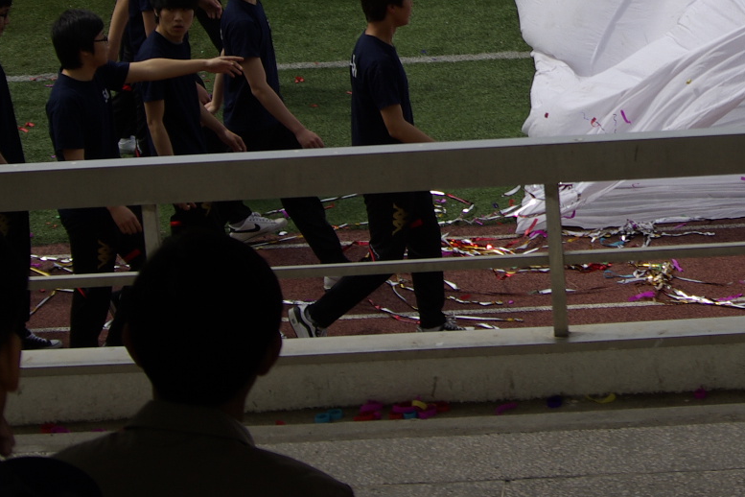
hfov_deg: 11.6
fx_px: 3642
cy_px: -16
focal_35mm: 176
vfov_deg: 7.8
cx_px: 751
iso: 100
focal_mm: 50
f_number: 8
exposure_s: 1/500
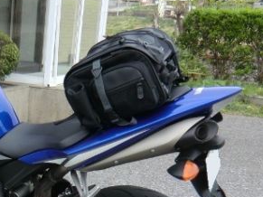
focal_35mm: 66
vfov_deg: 21.2
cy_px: 214
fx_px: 501
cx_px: 14
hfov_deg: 28.0
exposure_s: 1/250
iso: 64
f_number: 3.2
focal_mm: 4.3
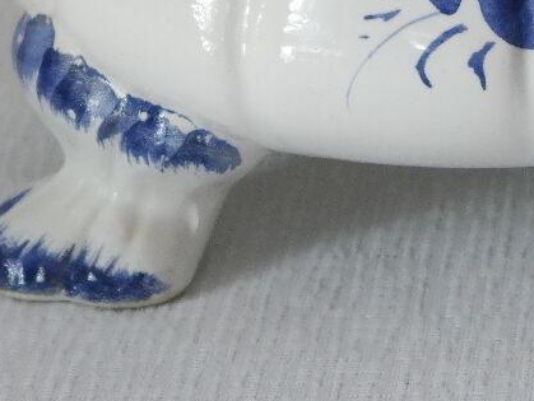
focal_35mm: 305
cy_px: -283
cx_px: 460
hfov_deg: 6.5
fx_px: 4709
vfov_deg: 4.8
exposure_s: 1/30
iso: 800
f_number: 5.6
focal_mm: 50
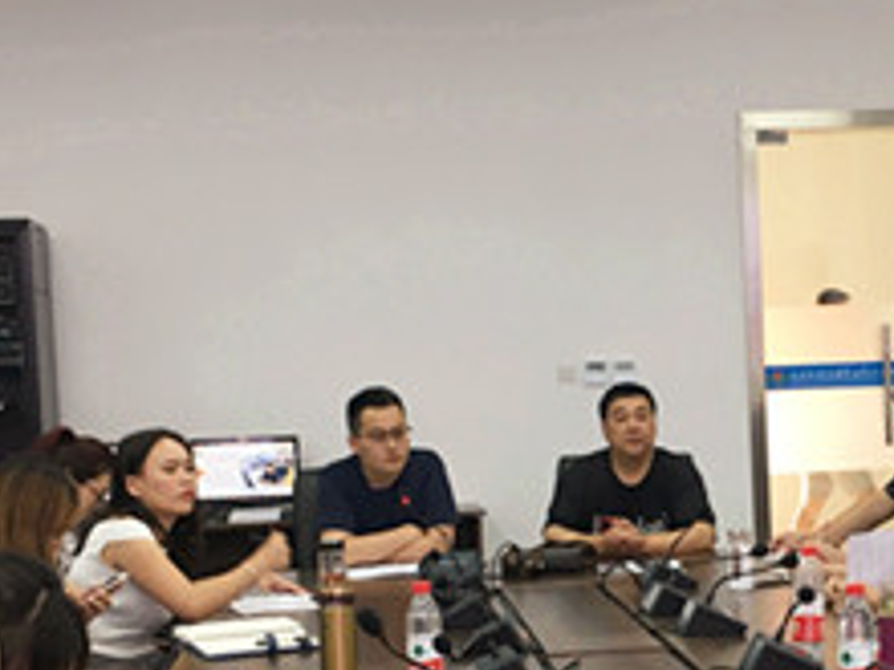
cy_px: 544
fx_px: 2040
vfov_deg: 18.5
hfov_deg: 24.3
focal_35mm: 79
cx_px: 731
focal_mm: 4.15
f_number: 2.2
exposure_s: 1/33
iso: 64
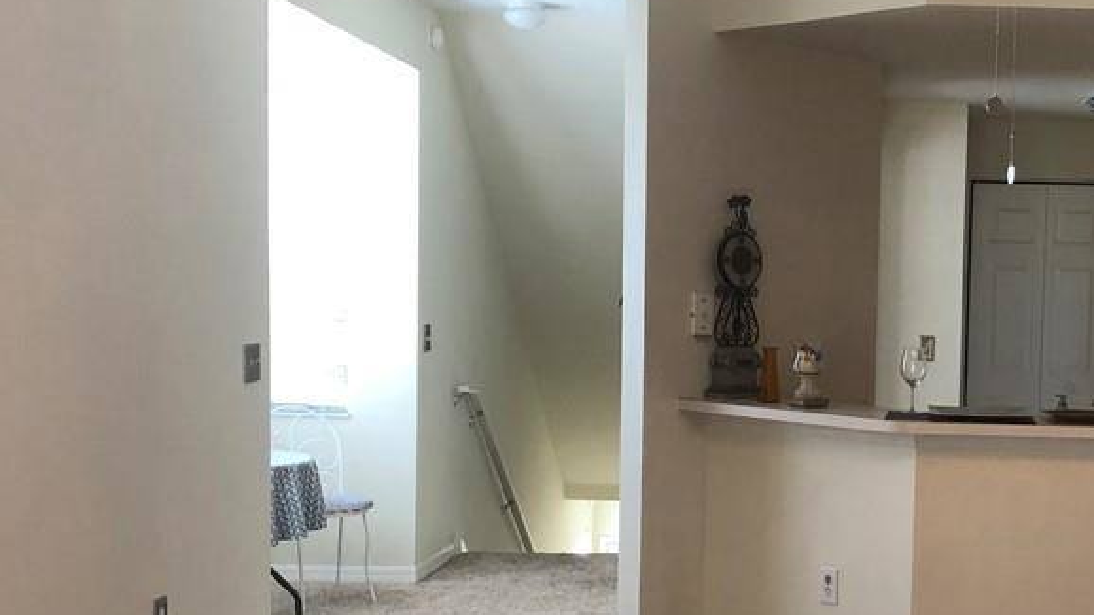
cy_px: 365
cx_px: 863
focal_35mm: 54
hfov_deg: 37.2
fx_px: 1566
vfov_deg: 22.2
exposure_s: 1/30
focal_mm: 4
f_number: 1.8
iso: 32
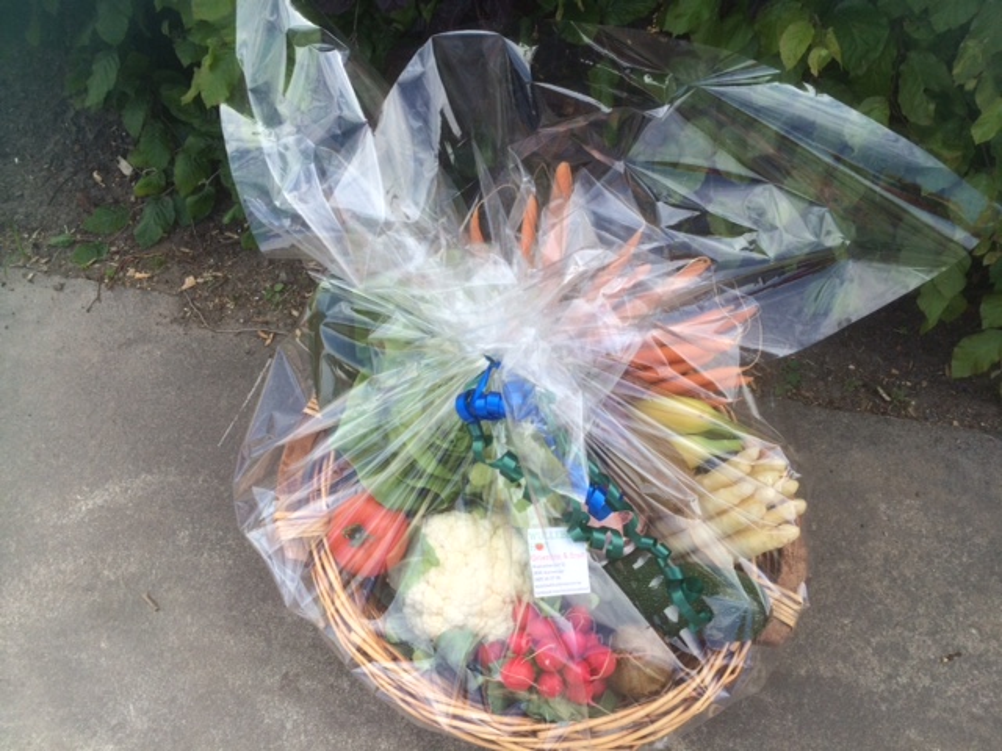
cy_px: 376
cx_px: 501
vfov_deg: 48.2
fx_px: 839
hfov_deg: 61.7
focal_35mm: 29
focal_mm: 4.15
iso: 32
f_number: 2.2
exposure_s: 1/586
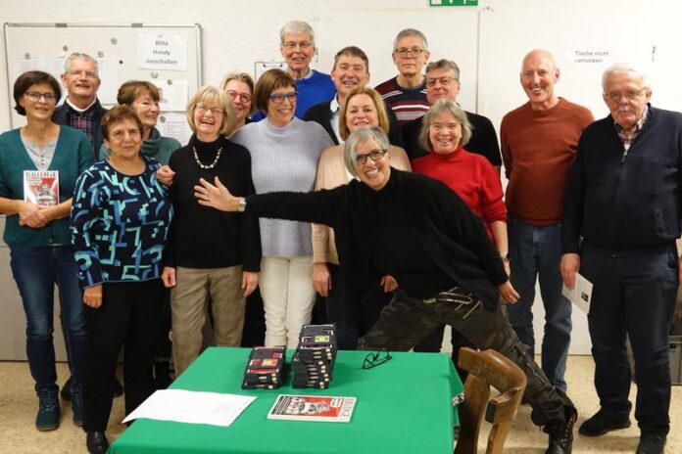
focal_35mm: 37
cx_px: 341
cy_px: 227
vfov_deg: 35.9
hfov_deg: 51.9
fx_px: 701
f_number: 3.5
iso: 800
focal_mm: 13.56
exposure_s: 1/20
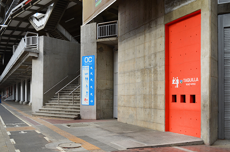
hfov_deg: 46.5
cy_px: 76
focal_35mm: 42
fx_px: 268
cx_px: 115
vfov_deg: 31.7
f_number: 11
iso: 200
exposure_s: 1/100
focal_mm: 28
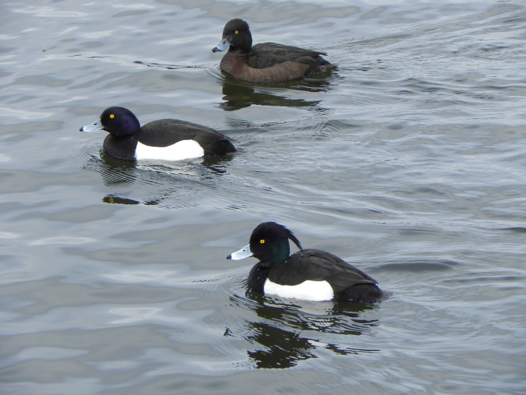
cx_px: 263
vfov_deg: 5.1
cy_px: 198
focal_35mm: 291
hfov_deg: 6.8
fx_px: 4422
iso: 160
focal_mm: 51.8
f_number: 6.3
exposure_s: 1/368
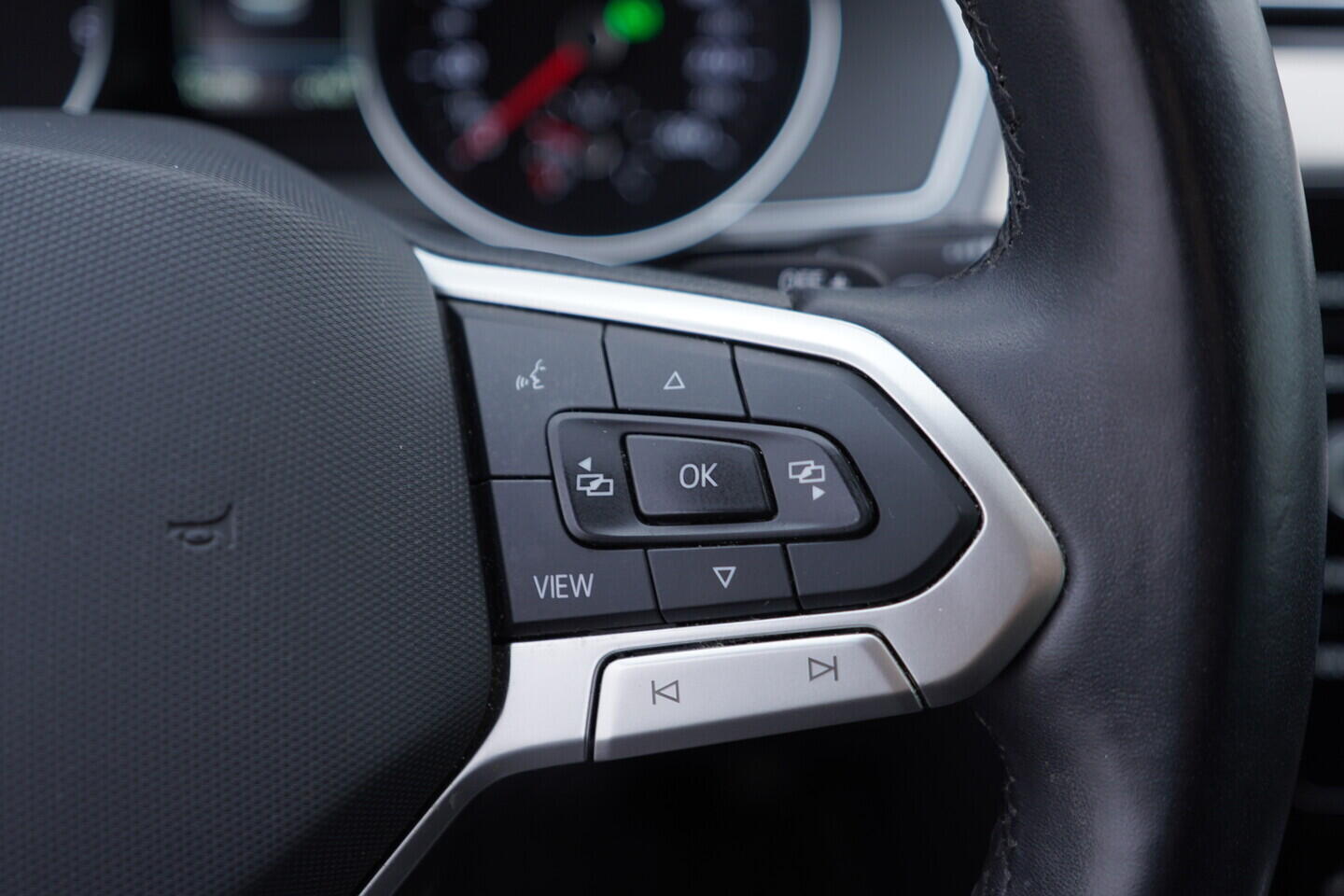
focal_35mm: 36
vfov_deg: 36.9
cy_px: 448
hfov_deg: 53.1
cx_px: 672
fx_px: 1344
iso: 125
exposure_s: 1/40
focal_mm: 24
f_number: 3.2
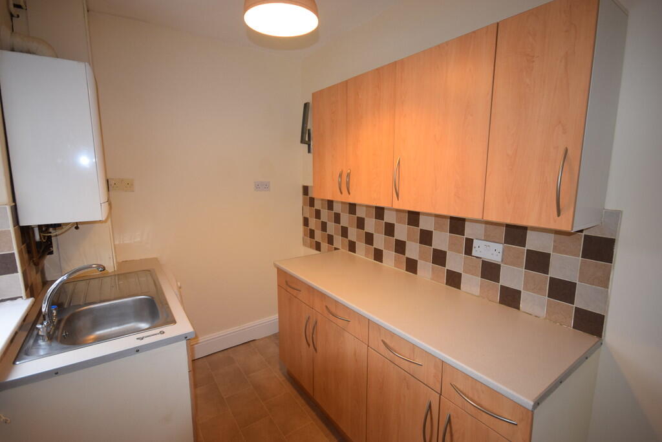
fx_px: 317
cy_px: 221
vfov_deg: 69.7
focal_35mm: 17
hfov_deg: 92.4
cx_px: 331
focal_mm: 11.5
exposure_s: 1/80
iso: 800
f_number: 4.5
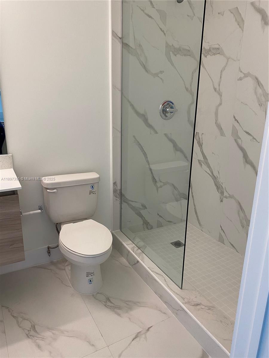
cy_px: 179
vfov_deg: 67.3
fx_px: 269
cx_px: 134
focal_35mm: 26
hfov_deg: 53.1
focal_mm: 4.25
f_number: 1.8
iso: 80
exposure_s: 1/60
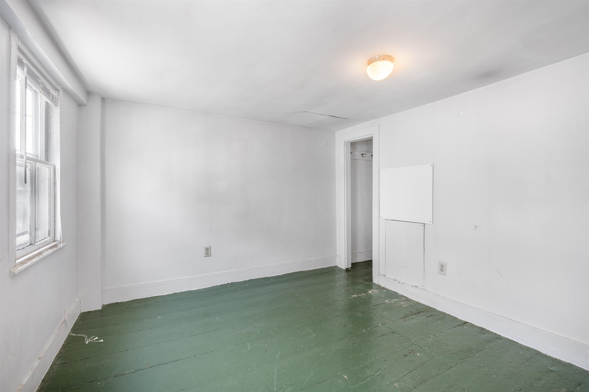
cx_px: 294
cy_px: 196
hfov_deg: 100.4
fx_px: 245
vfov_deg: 77.3
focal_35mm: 15
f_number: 8
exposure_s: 1/60
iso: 400
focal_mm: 10
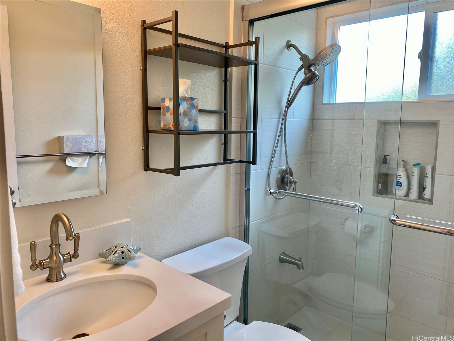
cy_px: 170
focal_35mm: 26
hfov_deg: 67.3
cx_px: 227
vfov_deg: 53.1
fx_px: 341
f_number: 1.8
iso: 100
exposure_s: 1/120
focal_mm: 4.25
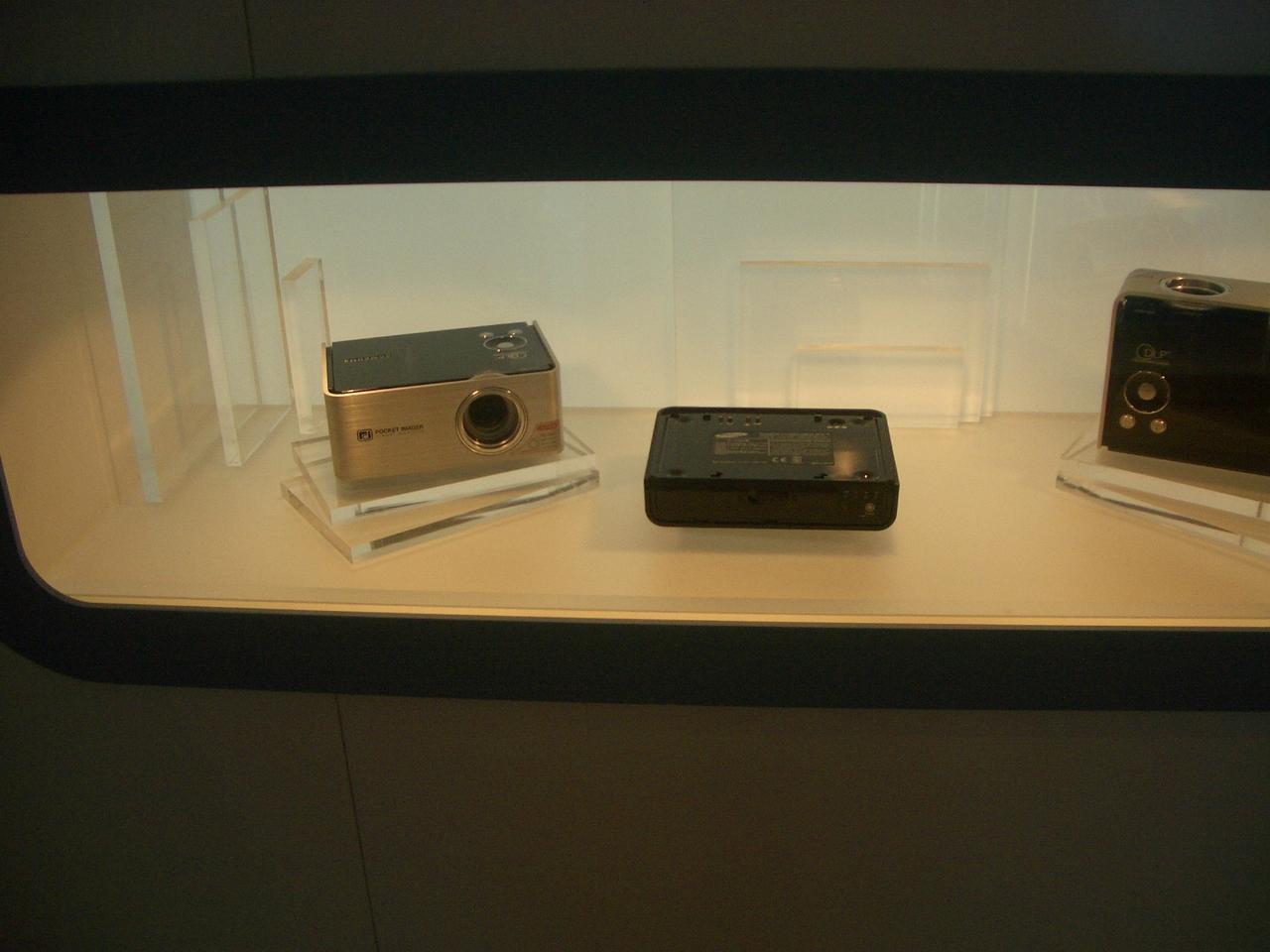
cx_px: 635
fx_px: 1284
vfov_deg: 40.7
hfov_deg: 52.6
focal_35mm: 35
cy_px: 476
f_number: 2.6
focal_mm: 5.8
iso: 100
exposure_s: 1/200
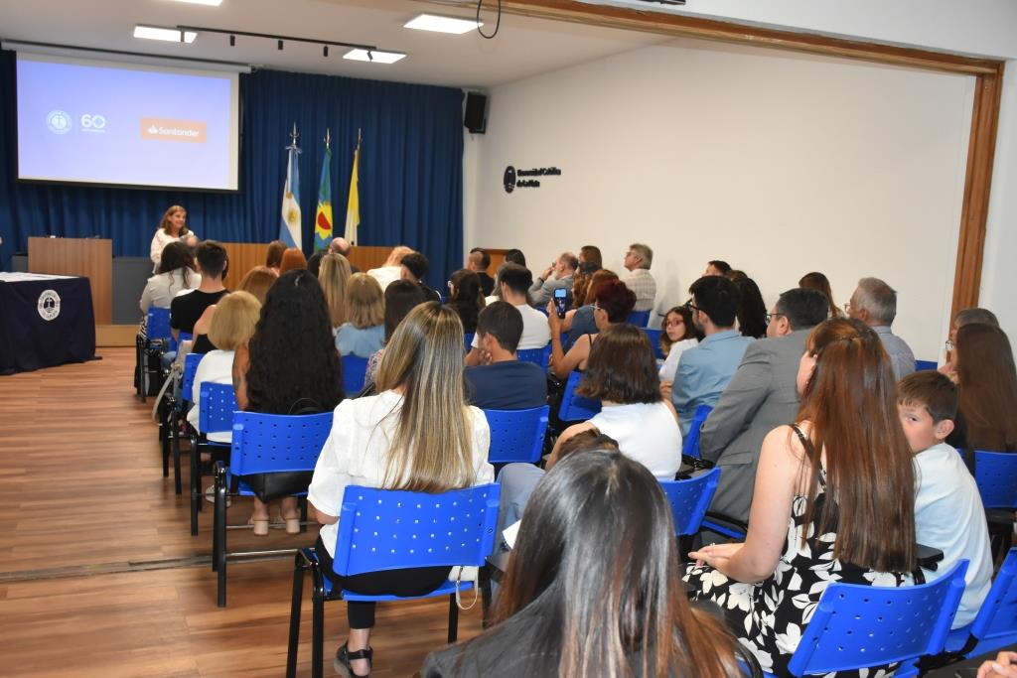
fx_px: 975
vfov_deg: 38.4
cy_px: 339
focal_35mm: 34
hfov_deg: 55.1
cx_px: 508
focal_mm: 23
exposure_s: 1/100
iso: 1600
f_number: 5.6
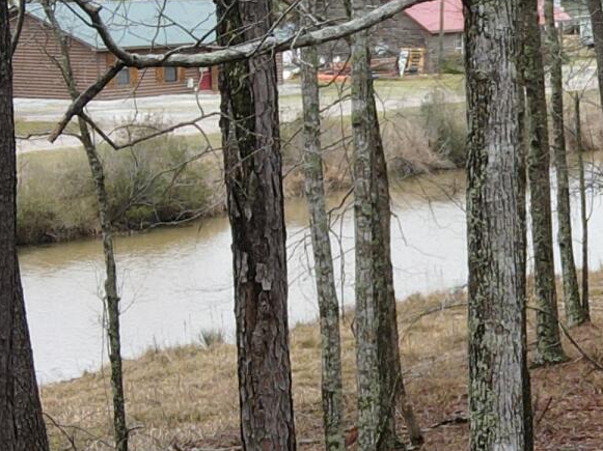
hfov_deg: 15.2
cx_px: 790
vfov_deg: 11.9
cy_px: 266
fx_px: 2159
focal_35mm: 124
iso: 100
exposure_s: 1/200
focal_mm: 4.5
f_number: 2.8
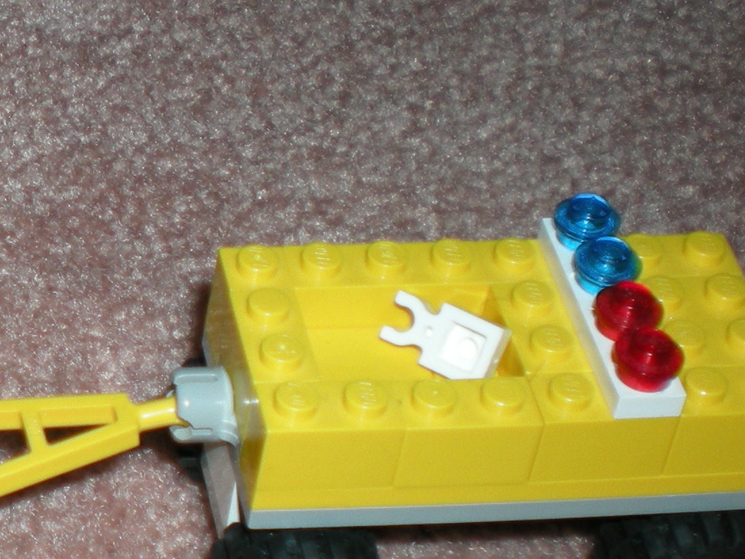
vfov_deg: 14.0
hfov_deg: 17.5
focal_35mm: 106
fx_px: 2282
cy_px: 315
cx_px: -184
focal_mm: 6.3
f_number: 3.1
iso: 64
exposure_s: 1/60
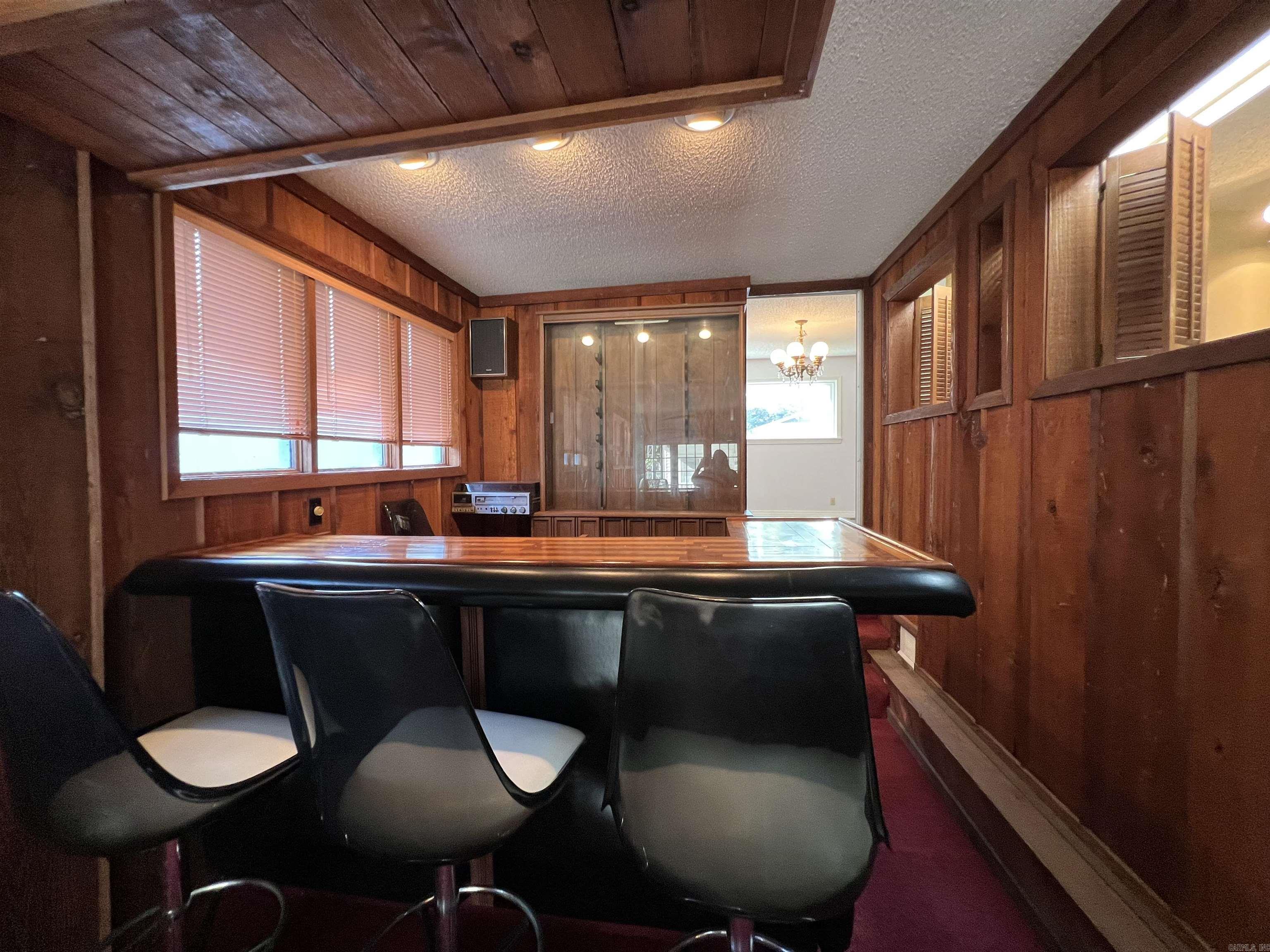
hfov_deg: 106.2
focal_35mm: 13
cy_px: 476
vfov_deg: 89.9
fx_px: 477
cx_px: 635
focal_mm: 1.57
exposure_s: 1/60
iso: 200
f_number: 1.8
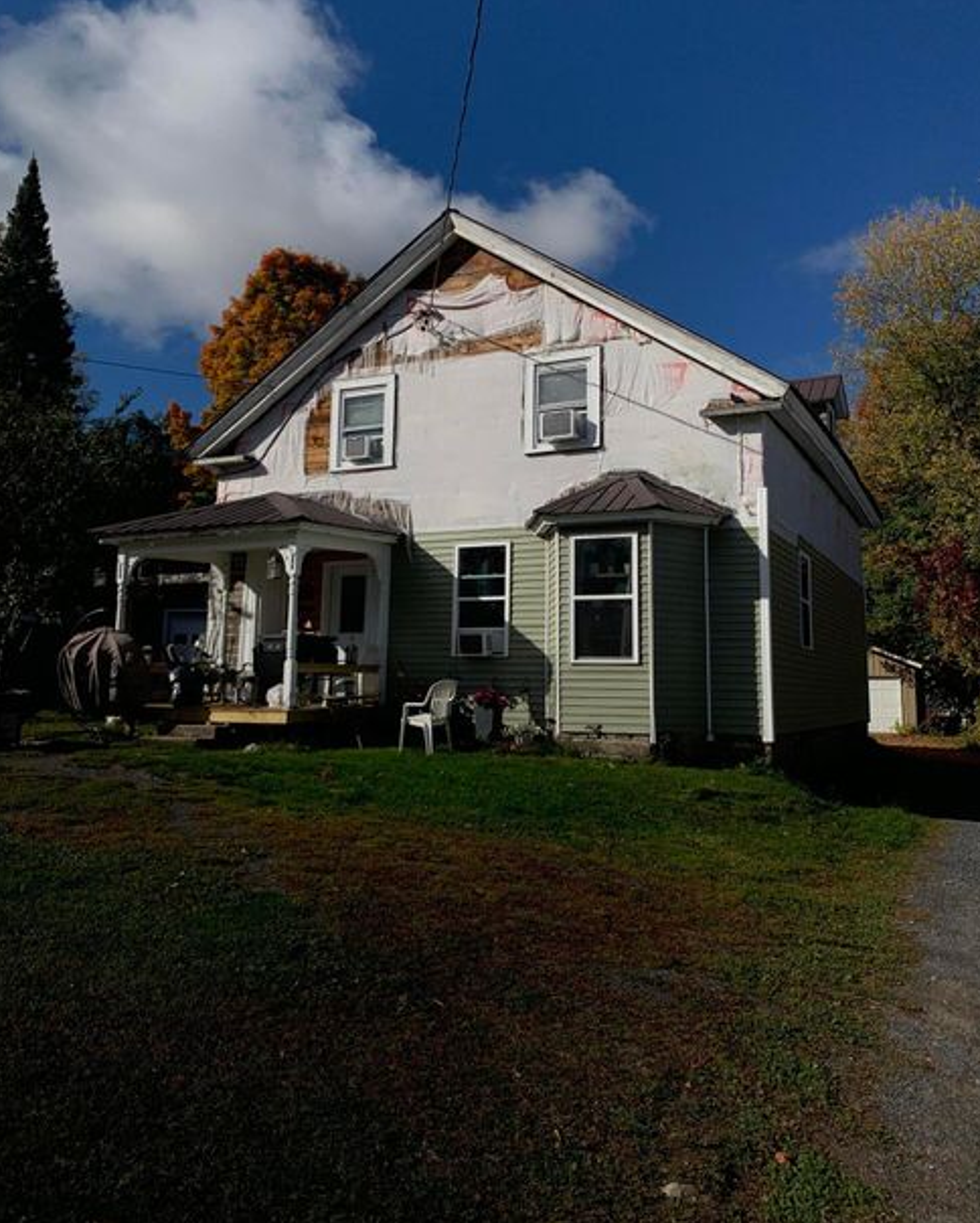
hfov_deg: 51.6
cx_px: 496
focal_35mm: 28
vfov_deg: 62.1
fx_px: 1014
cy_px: 574
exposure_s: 1/8696
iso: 25
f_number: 1.8
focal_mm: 4.25
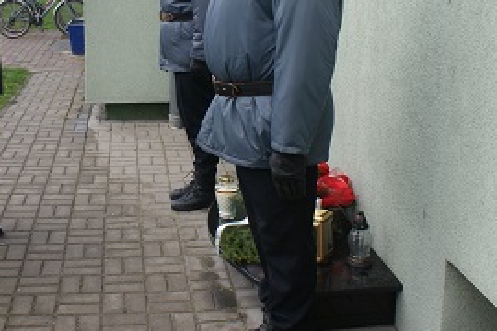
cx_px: 199
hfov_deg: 38.7
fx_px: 704
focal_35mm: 51
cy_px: 68
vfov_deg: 26.0
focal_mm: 20
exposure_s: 1/60
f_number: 6.3
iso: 100
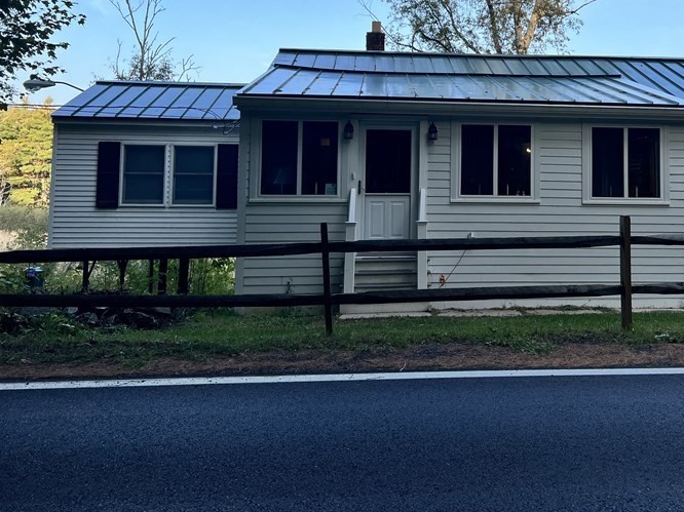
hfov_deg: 45.8
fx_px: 790
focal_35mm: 40
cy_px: 145
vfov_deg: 35.3
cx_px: 476
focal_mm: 5.7
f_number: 1.5
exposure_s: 1/1009
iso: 50
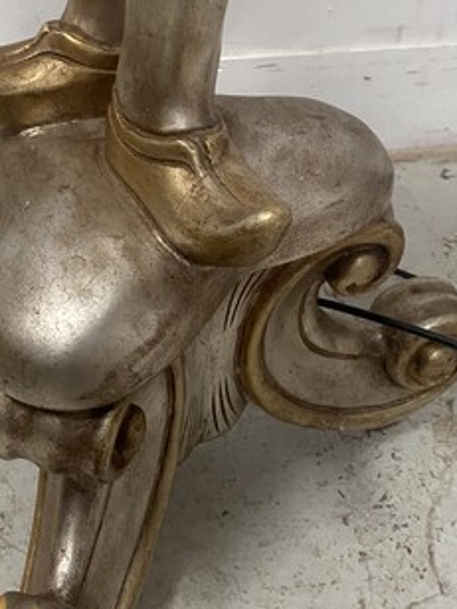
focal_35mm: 54
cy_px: 279
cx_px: 190
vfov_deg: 35.5
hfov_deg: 27.0
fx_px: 951
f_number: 1.8
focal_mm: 4.25
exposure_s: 1/60
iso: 320
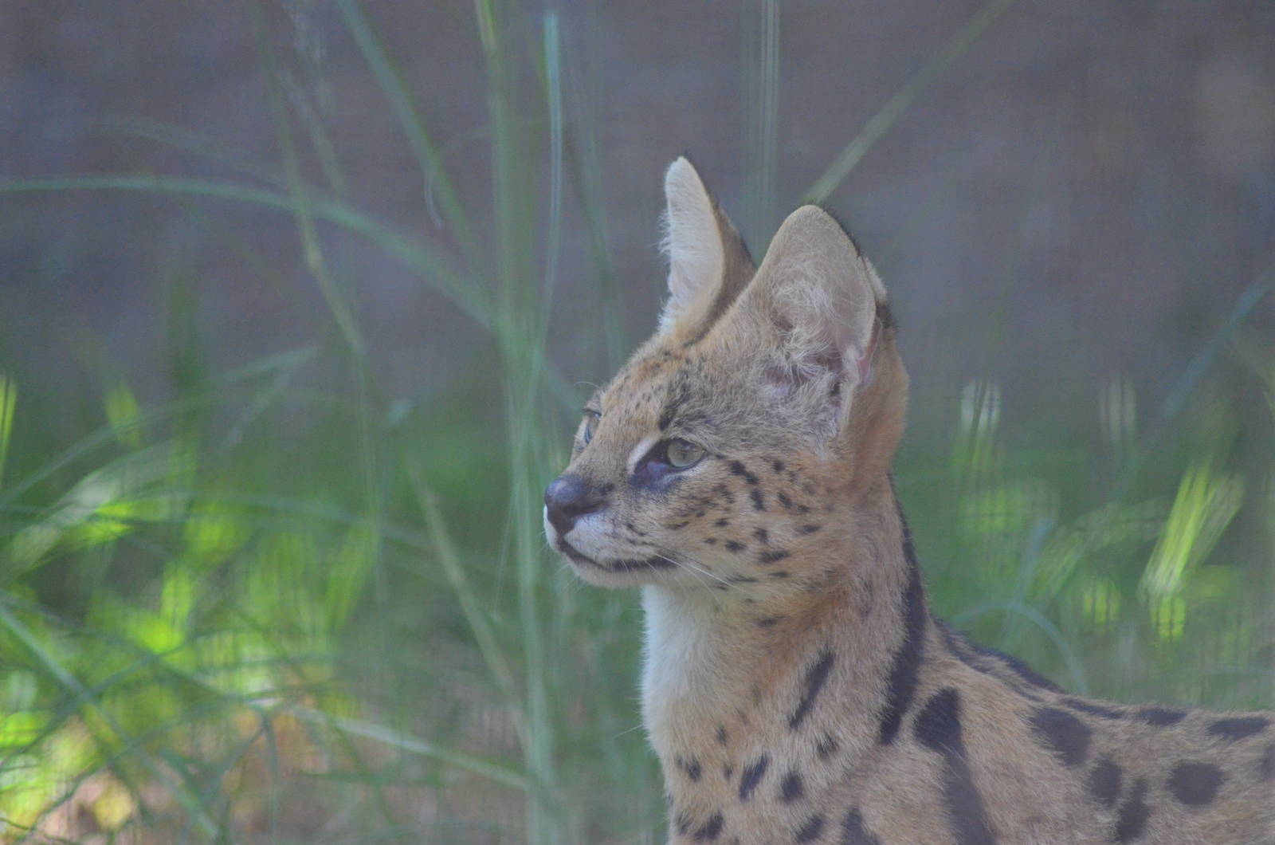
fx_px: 10604
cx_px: 638
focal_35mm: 300
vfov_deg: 4.6
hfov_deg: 6.9
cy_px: 422
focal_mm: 200
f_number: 4.8
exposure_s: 1/400
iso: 3200
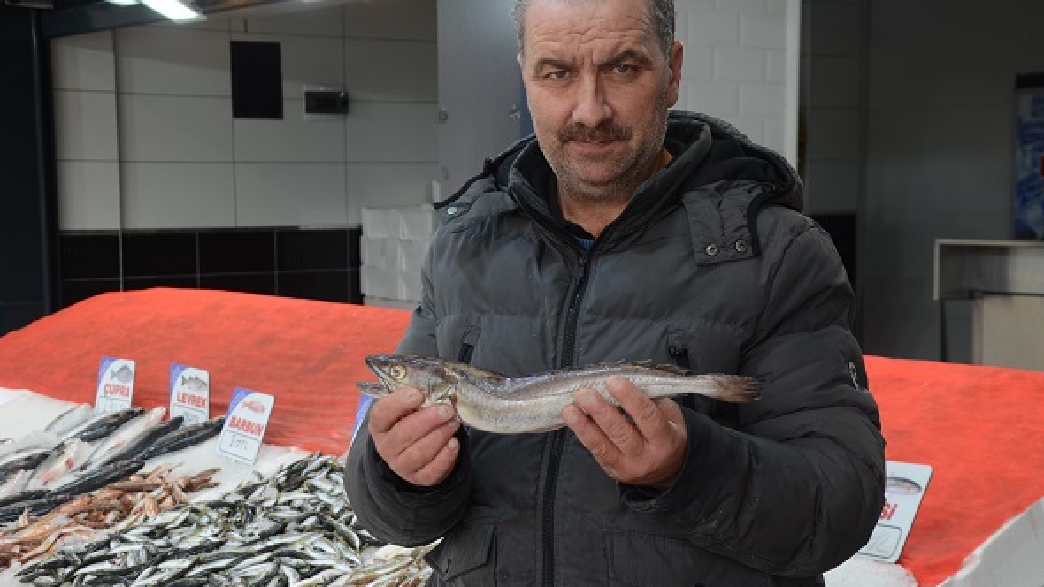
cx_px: 526
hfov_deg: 31.4
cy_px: 312
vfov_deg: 18.0
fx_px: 1855
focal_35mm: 67
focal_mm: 42
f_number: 5
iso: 200
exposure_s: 1/100
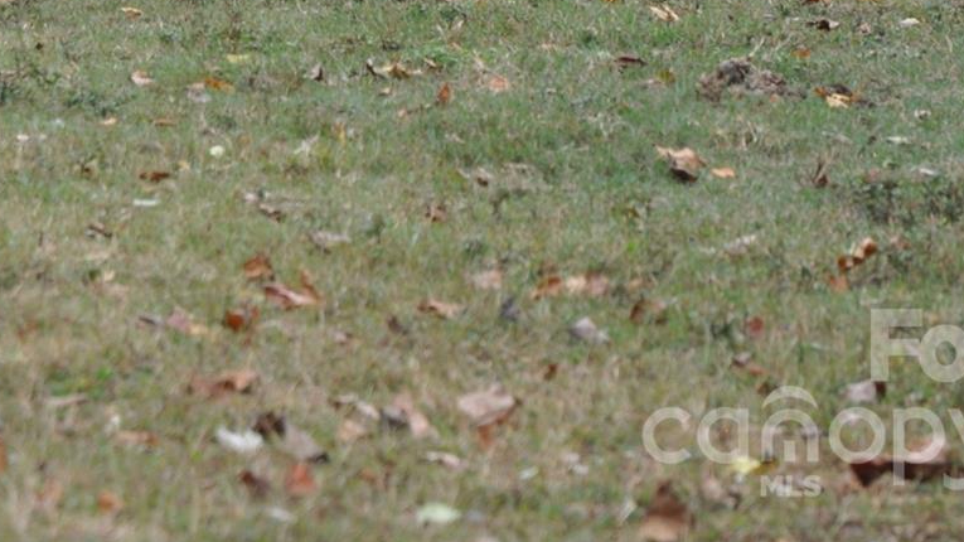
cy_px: -311
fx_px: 7514
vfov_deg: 4.1
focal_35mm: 294
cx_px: 64
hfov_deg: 7.3
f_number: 4.5
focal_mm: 70
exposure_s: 1/200
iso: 220
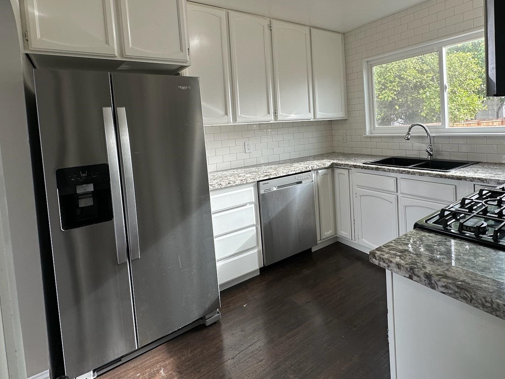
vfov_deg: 64.7
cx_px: 301
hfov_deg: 80.9
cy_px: 136
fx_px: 292
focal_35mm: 20
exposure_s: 1/120
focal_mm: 2.22
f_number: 2.2
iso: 64
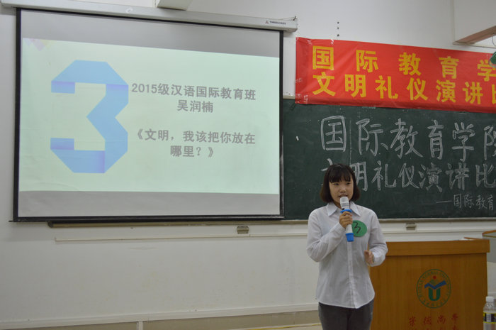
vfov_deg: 31.8
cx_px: 248
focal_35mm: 42
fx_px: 578
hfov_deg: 46.4
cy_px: 165
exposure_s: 1/40
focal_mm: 28
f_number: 4.5
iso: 400
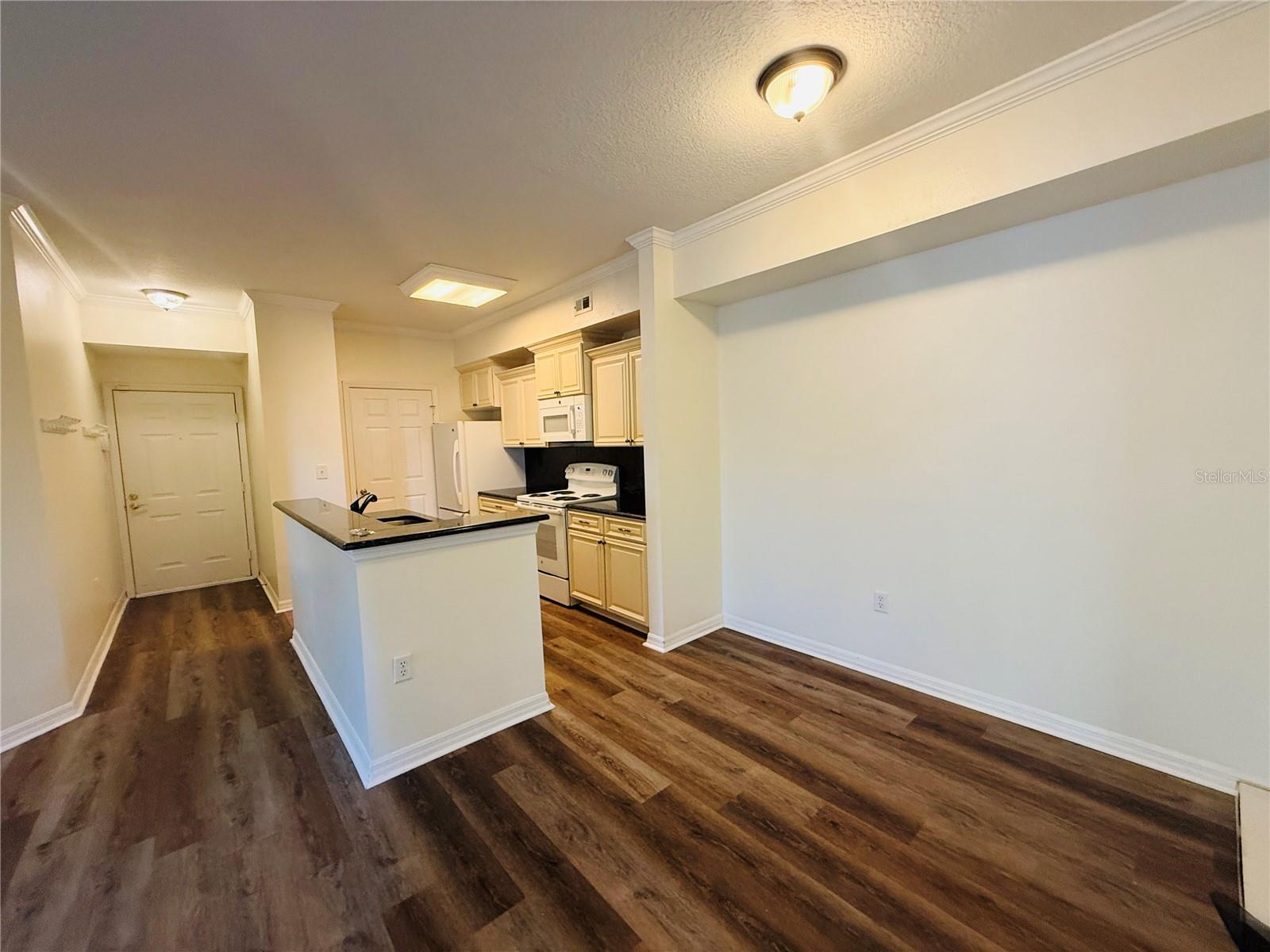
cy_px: 476
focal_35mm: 14
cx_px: 635
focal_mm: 2.22
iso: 250
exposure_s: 1/60
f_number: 2.2
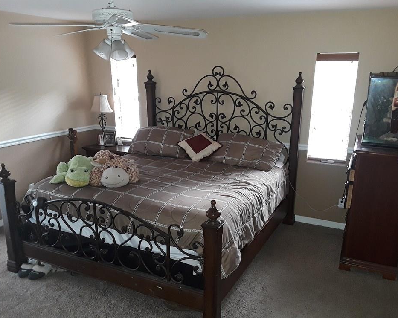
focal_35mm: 30
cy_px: 161
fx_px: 353
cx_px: 206
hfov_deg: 58.8
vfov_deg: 48.5
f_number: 1.9
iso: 200
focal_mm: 2.9
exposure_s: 1/15
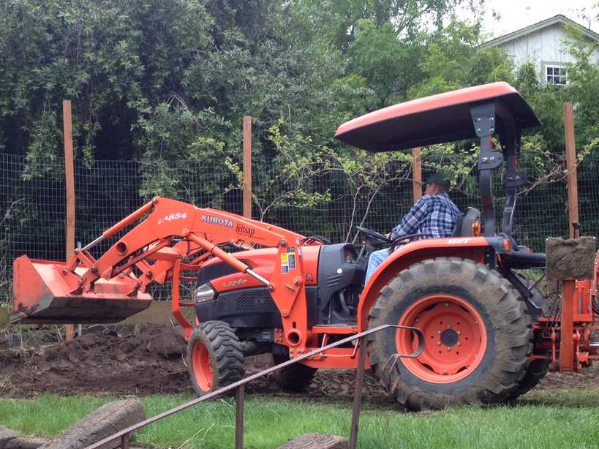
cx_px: 195
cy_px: 318
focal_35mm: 57
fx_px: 986
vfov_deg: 25.4
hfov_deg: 33.5
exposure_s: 1/227
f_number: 2.4
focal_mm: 4.28
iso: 64
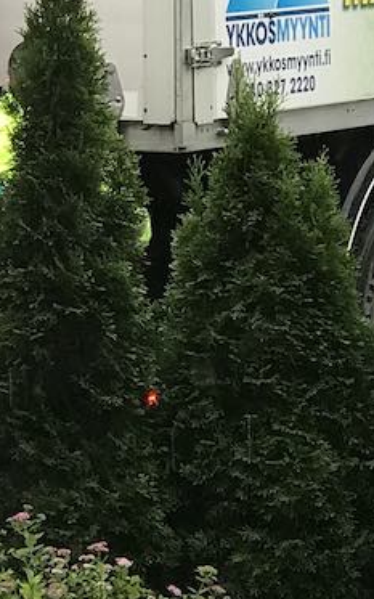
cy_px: 255
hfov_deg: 5.1
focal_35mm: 259
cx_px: 164
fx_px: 4225
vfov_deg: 8.1
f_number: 2.8
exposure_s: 1/100
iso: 40
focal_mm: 6.6
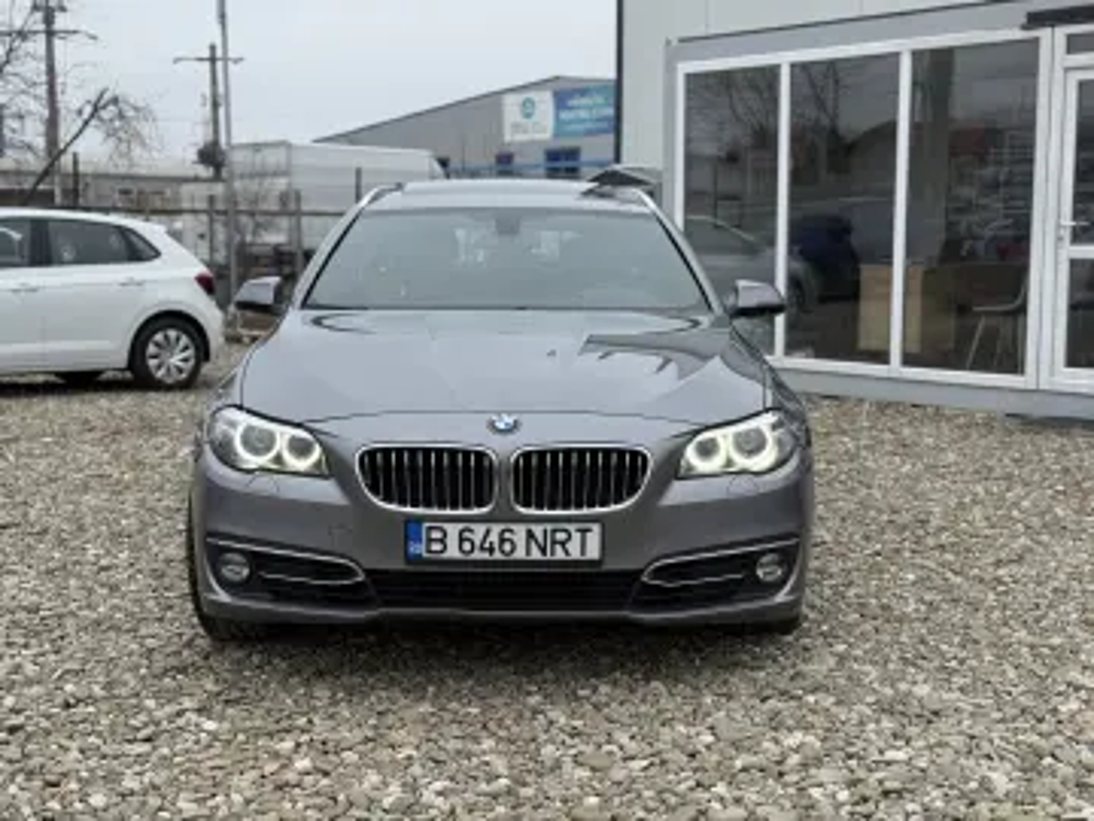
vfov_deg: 30.3
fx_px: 1517
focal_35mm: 48
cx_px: 547
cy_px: 410
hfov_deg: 39.7
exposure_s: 1/1149
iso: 80
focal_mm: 6.76
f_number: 1.78
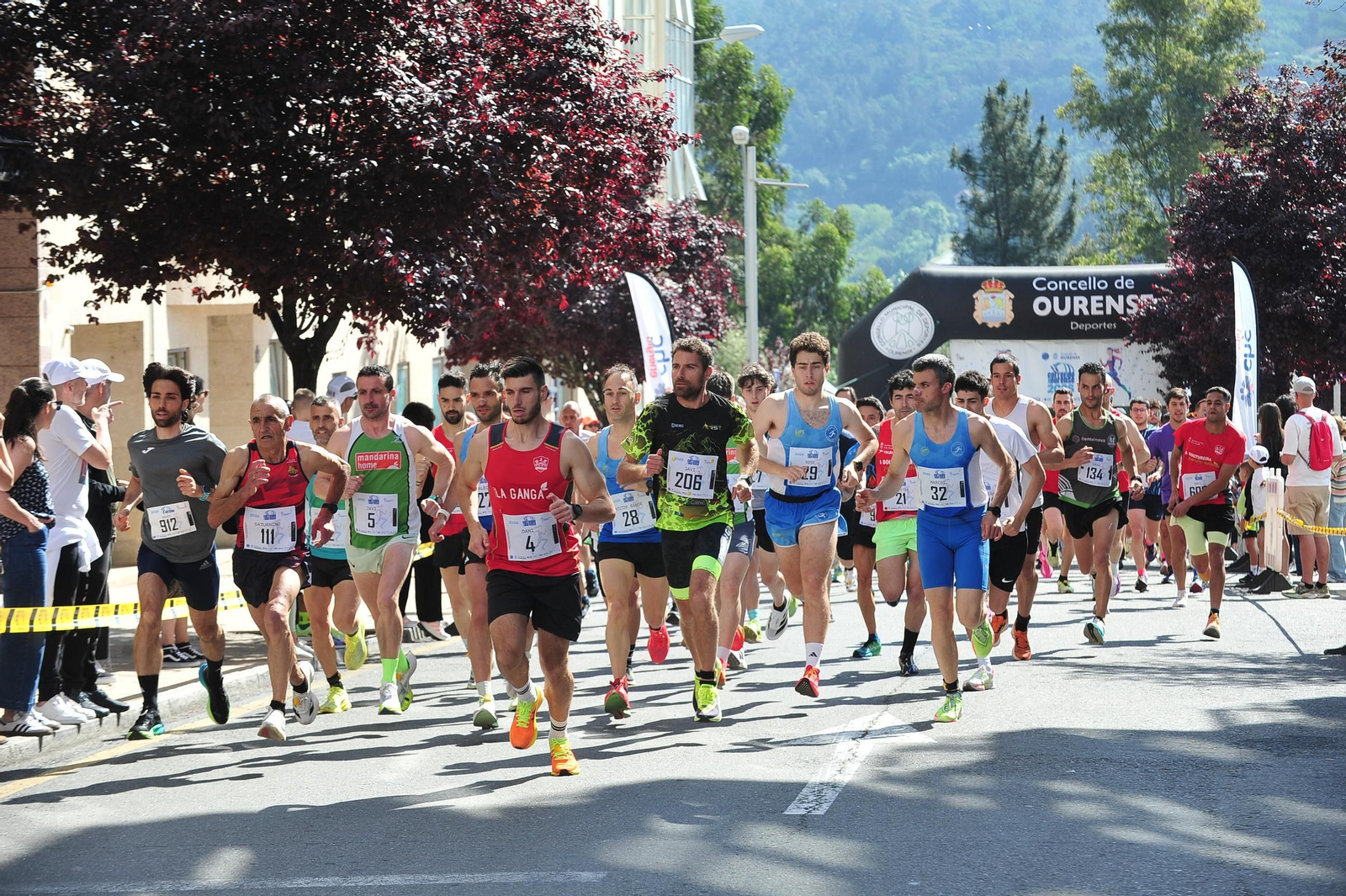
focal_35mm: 110
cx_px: 673
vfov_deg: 12.4
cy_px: 448
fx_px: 4110
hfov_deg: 18.6
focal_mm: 110
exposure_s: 1/640
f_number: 7.1
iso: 500
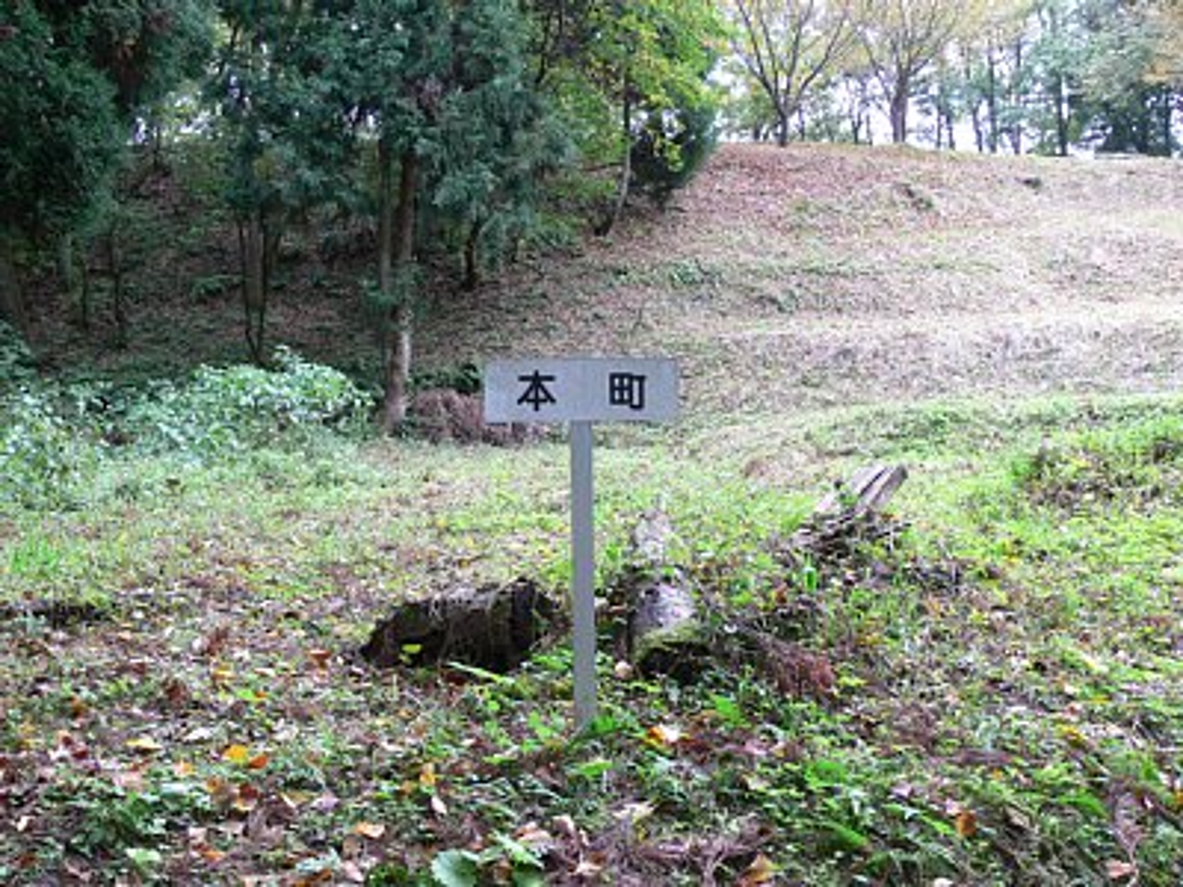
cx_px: 592
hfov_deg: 52.6
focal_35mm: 35
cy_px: 444
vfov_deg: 40.7
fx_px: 1196
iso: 80
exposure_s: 1/30
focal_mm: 7.4
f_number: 2.8
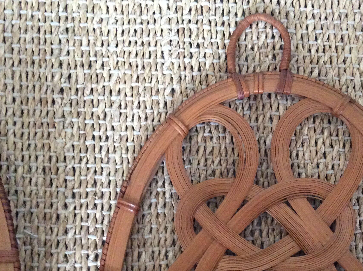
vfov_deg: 29.2
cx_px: 204
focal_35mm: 49
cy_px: 199
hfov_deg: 38.9
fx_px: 513
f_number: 2.4
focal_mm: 3.3
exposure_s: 1/17
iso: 400
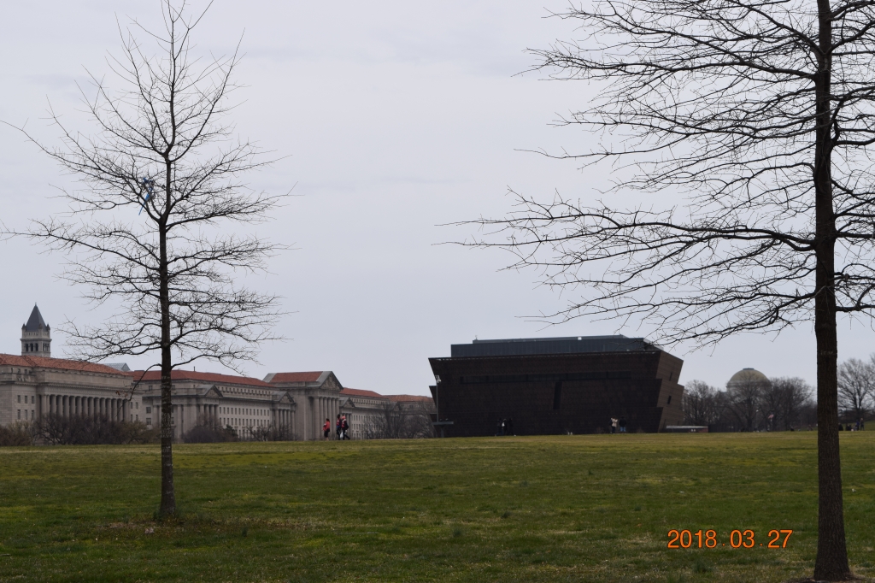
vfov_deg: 16.5
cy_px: 292
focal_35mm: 82
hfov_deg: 24.6
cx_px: 438
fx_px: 2004
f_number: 10
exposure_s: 1/400
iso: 200
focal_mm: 55
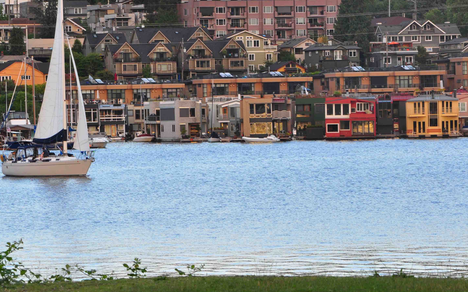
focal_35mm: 194
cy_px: 112
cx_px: 134
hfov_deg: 10.8
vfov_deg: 6.8
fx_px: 2471
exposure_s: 1/60
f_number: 9
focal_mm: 85
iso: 200
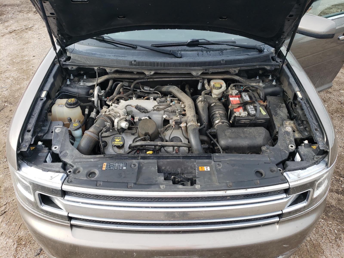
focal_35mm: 26
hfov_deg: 67.3
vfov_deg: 53.1
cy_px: 129
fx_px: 258
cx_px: 172
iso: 50
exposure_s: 1/667
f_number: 1.5
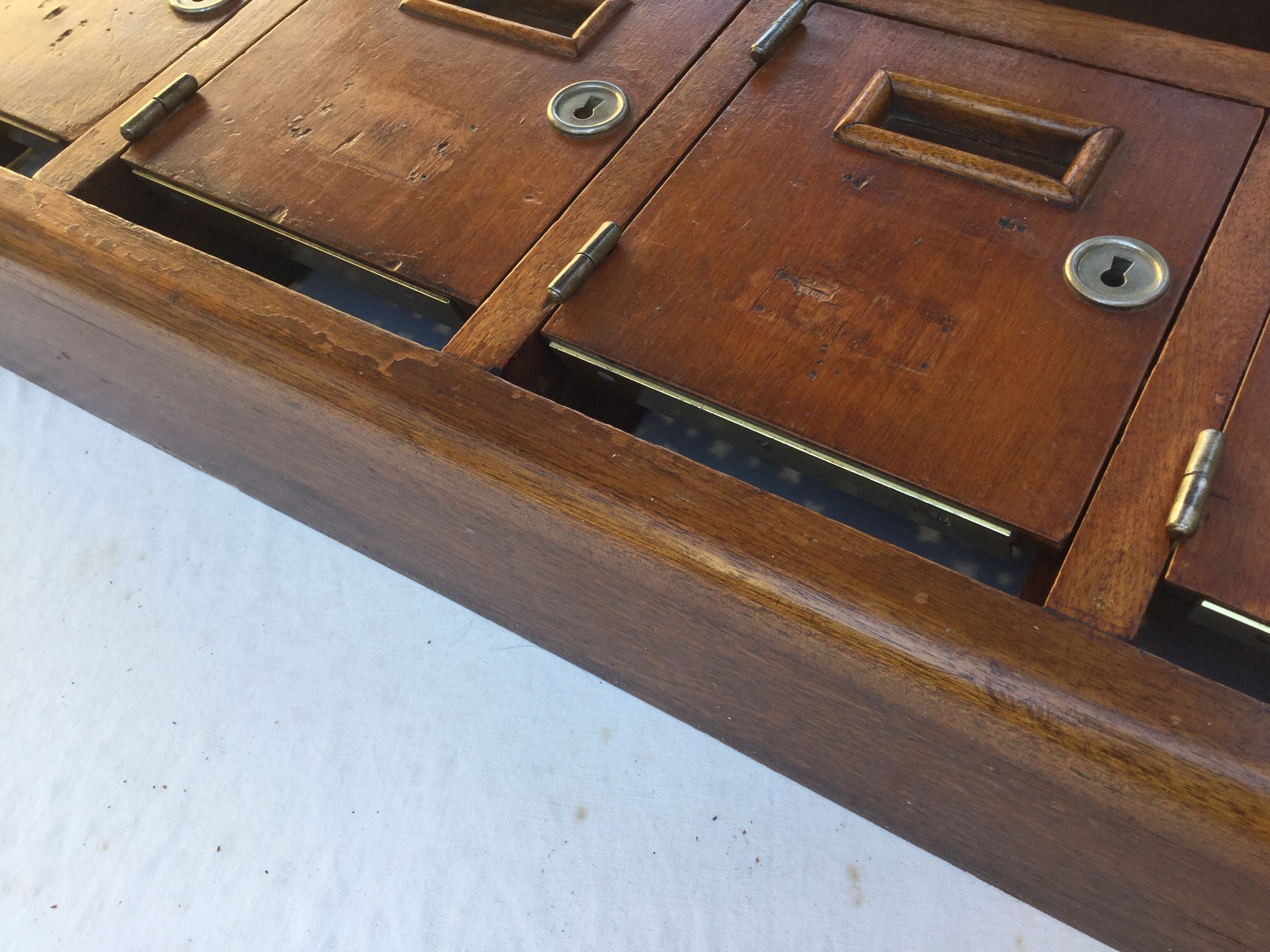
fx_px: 1137
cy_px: 476
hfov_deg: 58.4
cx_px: 635
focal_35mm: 31
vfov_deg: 45.4
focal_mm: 3.3
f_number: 2.4
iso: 25
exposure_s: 1/100
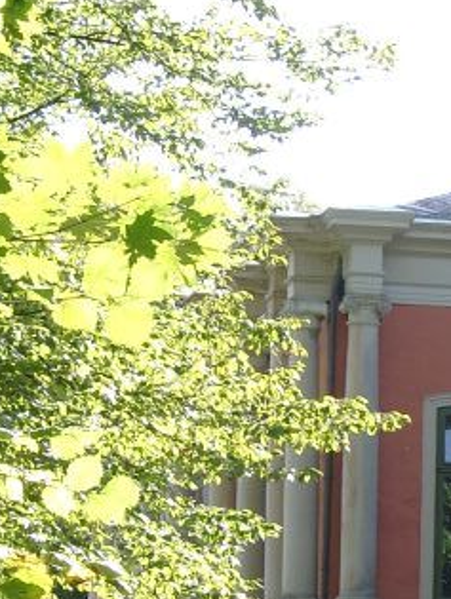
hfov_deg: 7.1
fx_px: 3606
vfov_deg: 9.5
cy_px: 538
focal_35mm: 208
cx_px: 499
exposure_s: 1/120
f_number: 4
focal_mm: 16.97
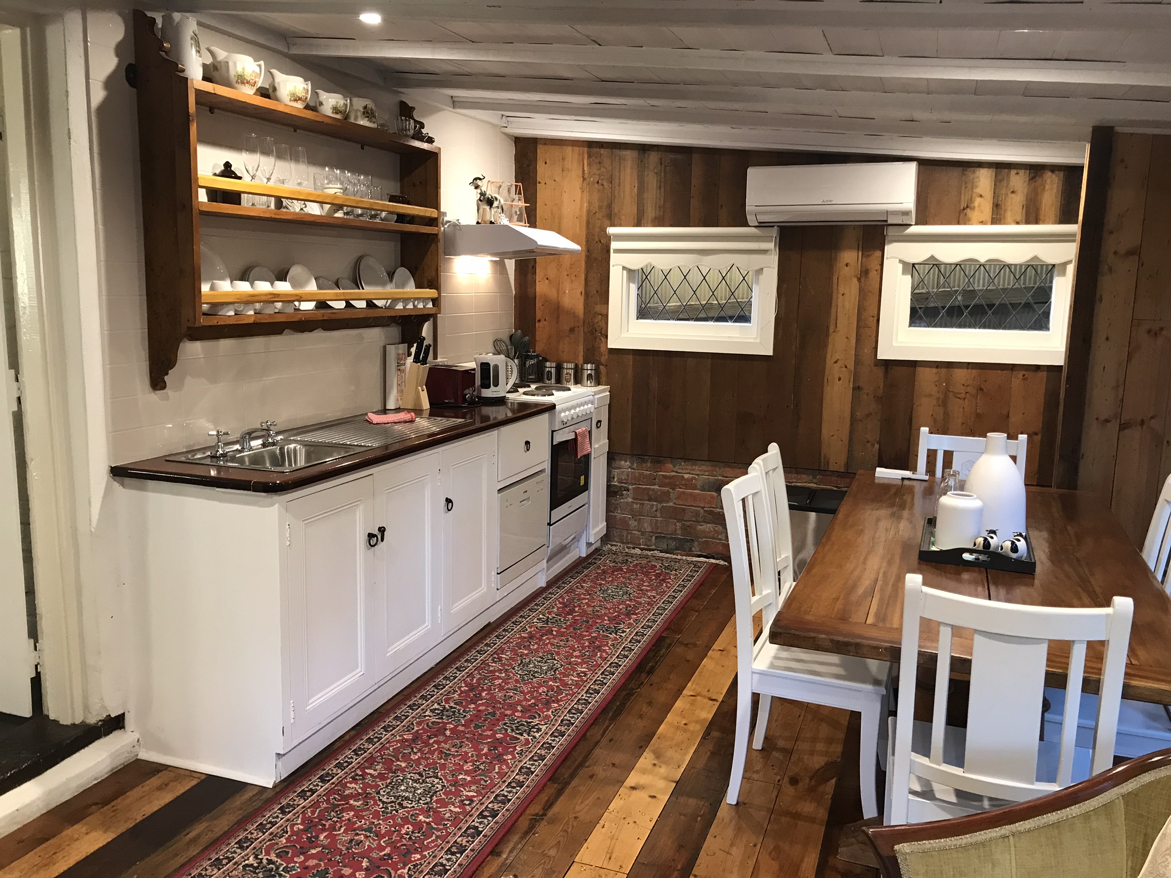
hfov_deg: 63.4
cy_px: 439
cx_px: 586
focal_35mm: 28
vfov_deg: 49.7
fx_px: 947
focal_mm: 3.99
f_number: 1.8
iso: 40
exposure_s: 1/17
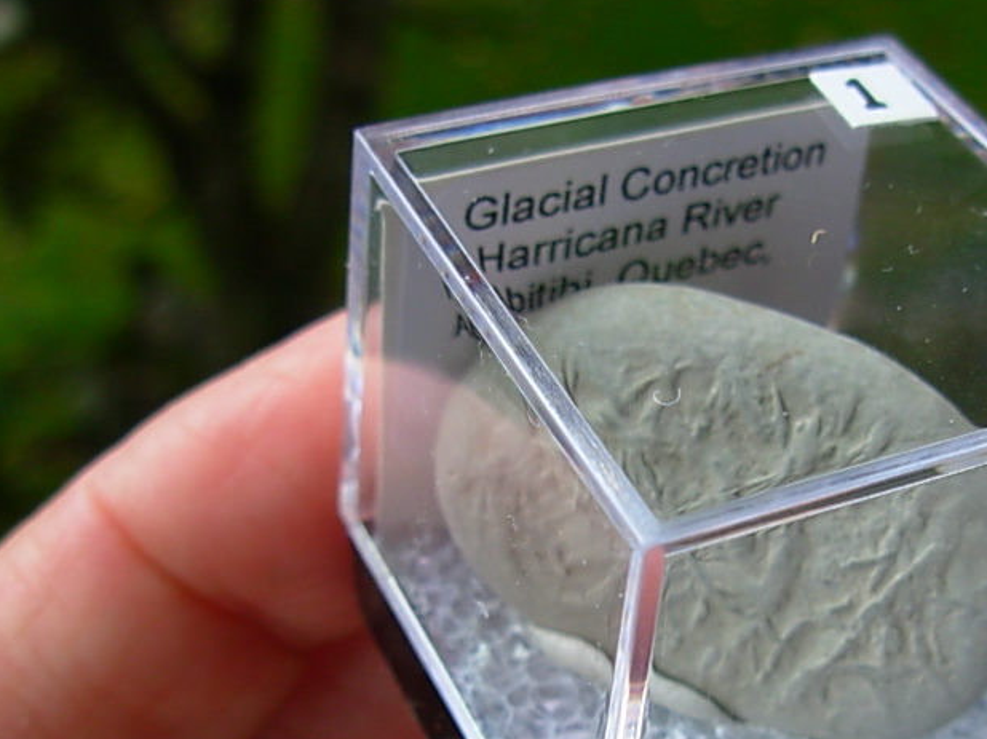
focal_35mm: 63
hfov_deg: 30.4
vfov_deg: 23.1
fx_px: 1796
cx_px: 680
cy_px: 551
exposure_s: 1/117
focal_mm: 6.3
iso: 50
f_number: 2.9
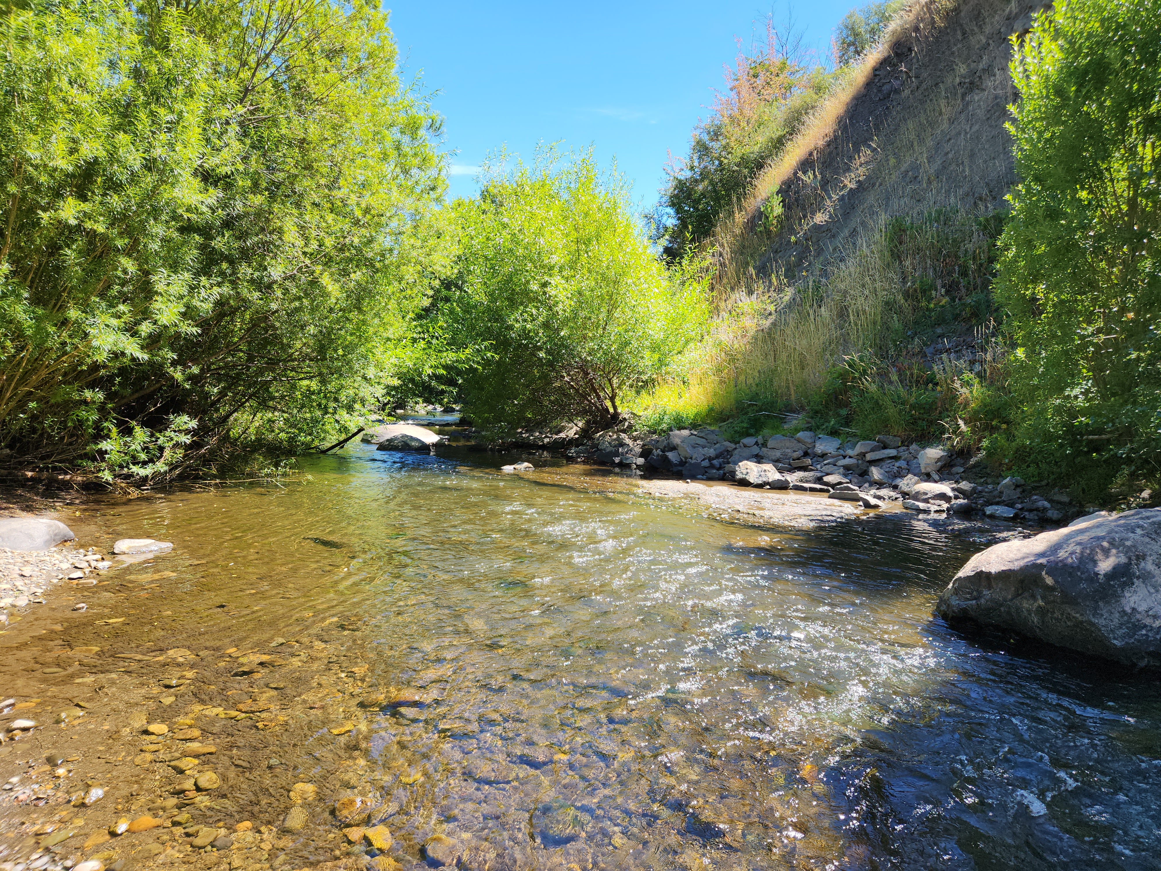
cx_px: 580
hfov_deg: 73.9
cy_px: 436
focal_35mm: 23
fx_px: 771
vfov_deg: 58.9
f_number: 1.8
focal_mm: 5.4
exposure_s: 1/494
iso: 20
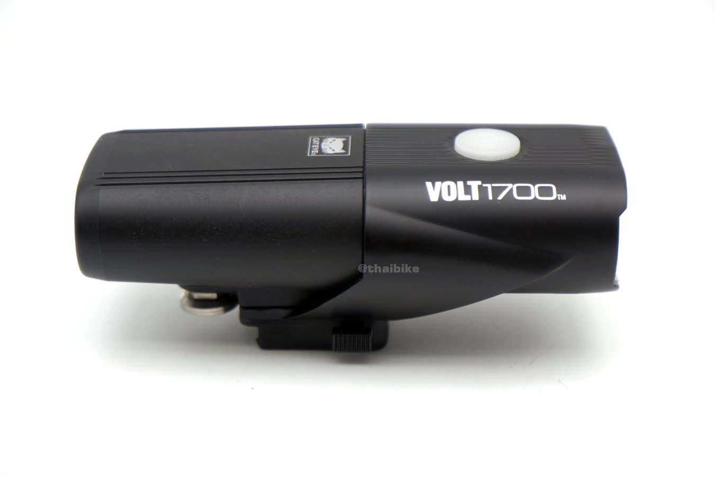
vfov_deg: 20.0
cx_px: 358
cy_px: 238
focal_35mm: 68
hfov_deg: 29.7
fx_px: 1350
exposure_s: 1/80
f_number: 5.6
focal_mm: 45
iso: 200
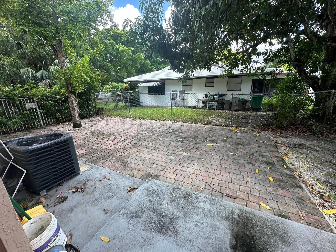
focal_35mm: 14
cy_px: 126
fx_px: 136
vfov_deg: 85.7
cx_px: 168
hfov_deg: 102.1
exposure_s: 1/186
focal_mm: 2.22
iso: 40
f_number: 2.2
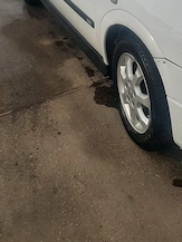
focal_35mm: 48
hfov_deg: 30.1
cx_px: 121
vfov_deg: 38.2
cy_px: 49
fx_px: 336
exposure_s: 1/2000
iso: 40
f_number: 1.7
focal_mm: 3.93
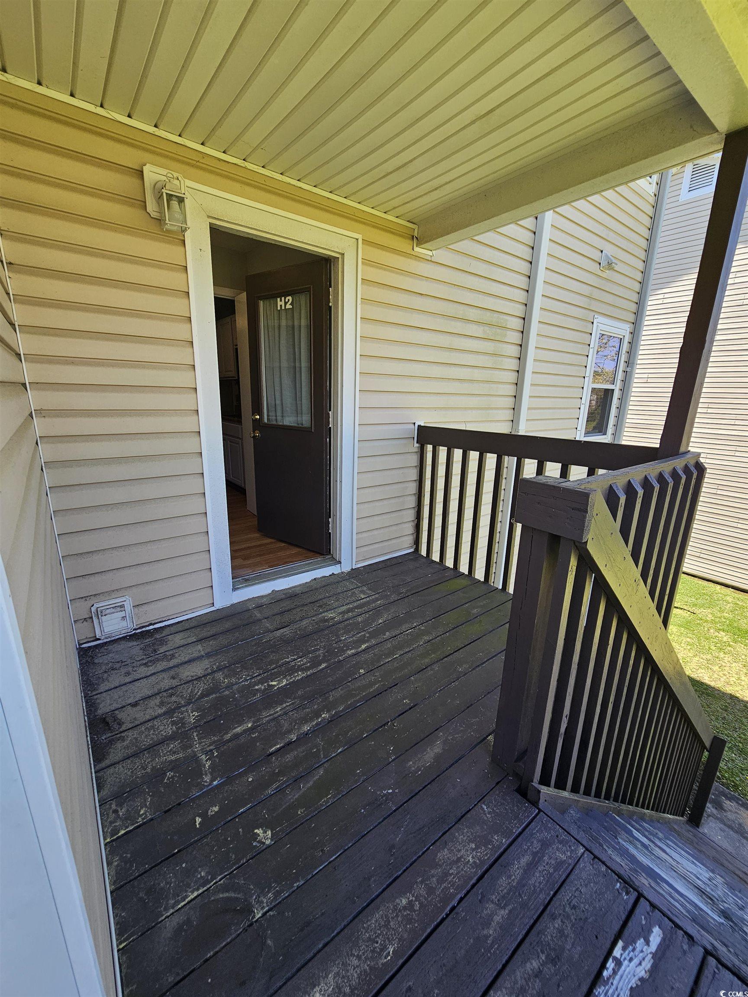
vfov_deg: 106.2
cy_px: 498
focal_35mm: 13
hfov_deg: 89.9
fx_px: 375
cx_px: 374
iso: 50
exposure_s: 1/328
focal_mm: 2.2
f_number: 2.2
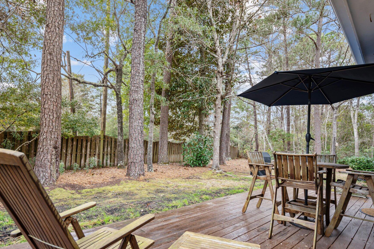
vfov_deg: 64.2
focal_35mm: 19
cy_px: 142
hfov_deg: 86.9
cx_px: 189
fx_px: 197
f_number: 4
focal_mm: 16
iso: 200
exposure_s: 1/50
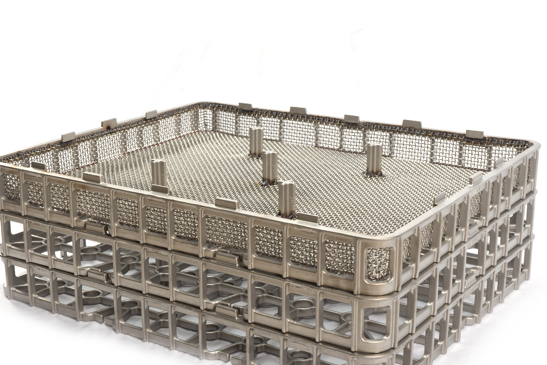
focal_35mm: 60
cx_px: 252
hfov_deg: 33.4
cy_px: 213
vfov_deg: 22.6
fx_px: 912
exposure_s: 1/125
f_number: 13
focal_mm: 51
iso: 100
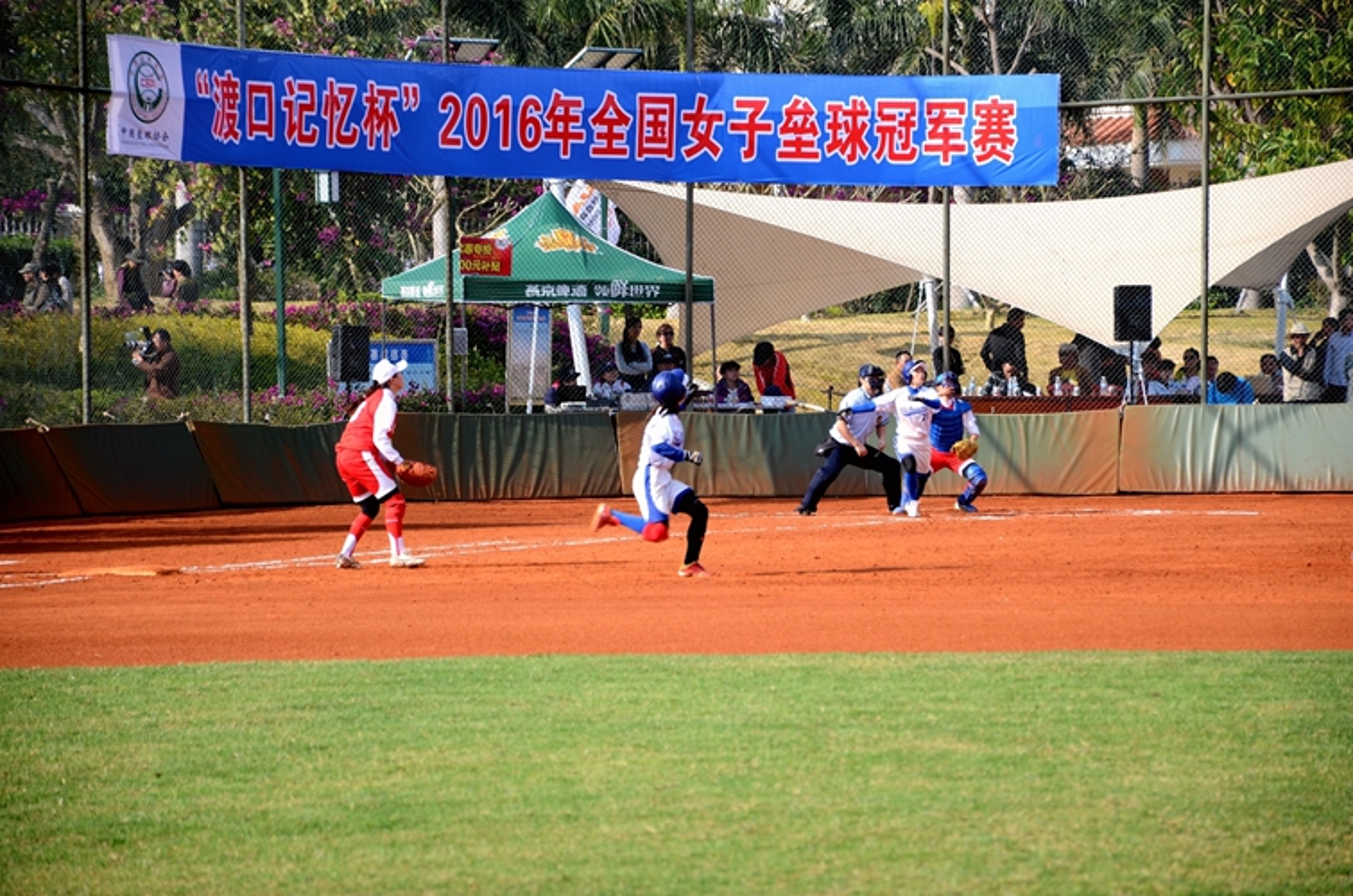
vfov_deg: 7.5
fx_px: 6863
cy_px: 448
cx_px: 676
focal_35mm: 183
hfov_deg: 11.3
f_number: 5.6
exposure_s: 1/250
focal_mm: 122
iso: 100
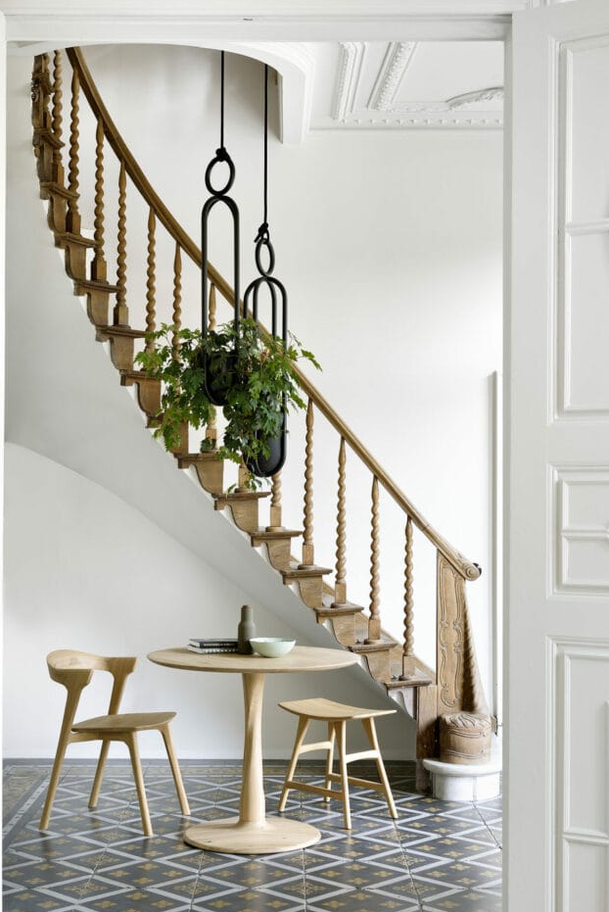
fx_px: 1393
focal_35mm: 55
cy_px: 495
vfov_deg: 36.2
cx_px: 328
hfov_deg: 24.6
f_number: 11
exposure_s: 1/3
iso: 100
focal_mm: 50
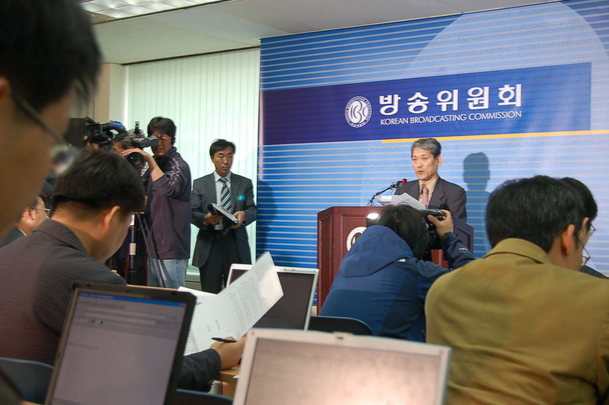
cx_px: 304
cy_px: 202
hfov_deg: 37.9
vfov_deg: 25.7
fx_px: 887
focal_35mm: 52
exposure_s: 1/10
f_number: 5.6
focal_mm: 35
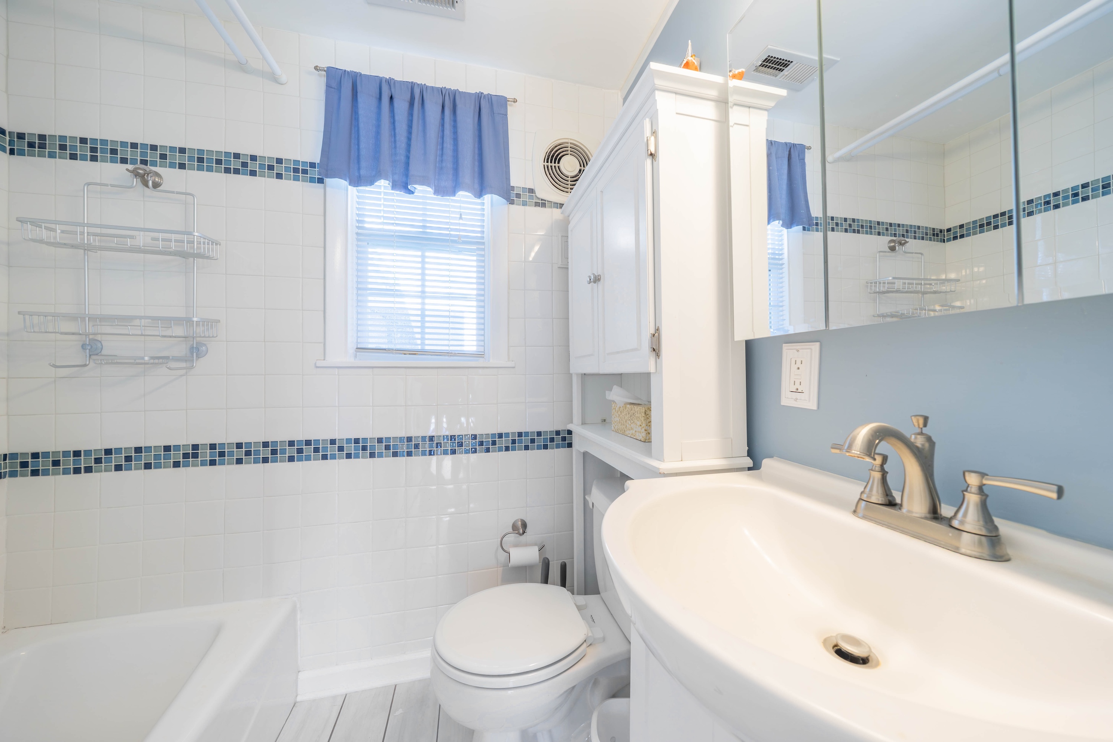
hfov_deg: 112.6
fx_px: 371
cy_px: 371
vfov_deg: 90.0
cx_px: 556
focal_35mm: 12
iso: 640
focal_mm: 12
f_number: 8
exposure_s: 1/80
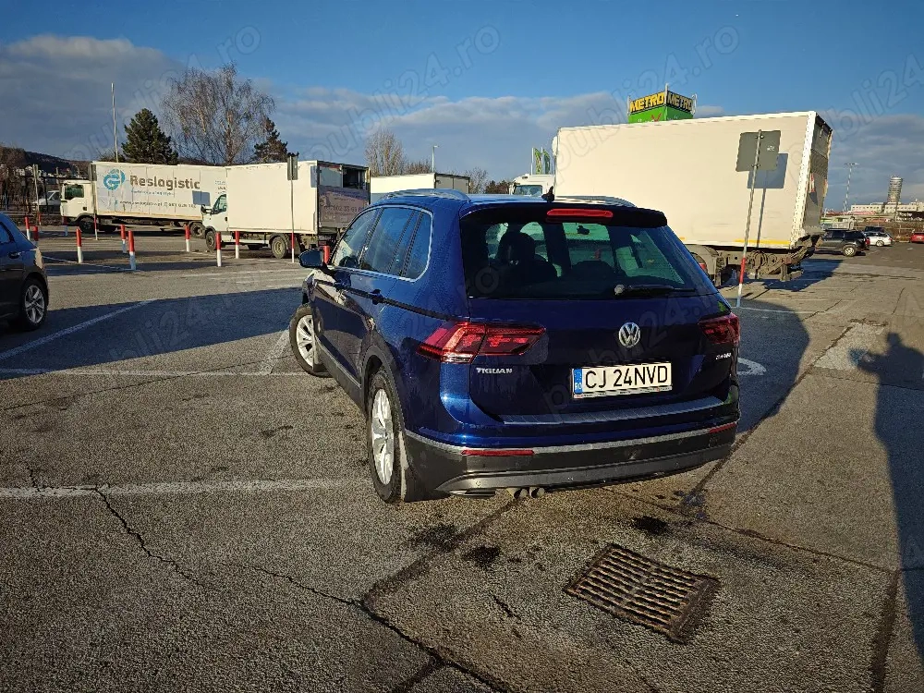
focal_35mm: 23
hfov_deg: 73.9
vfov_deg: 58.9
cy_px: 346
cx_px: 462
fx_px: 614
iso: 50
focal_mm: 6.06
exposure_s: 1/2000
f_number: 1.6
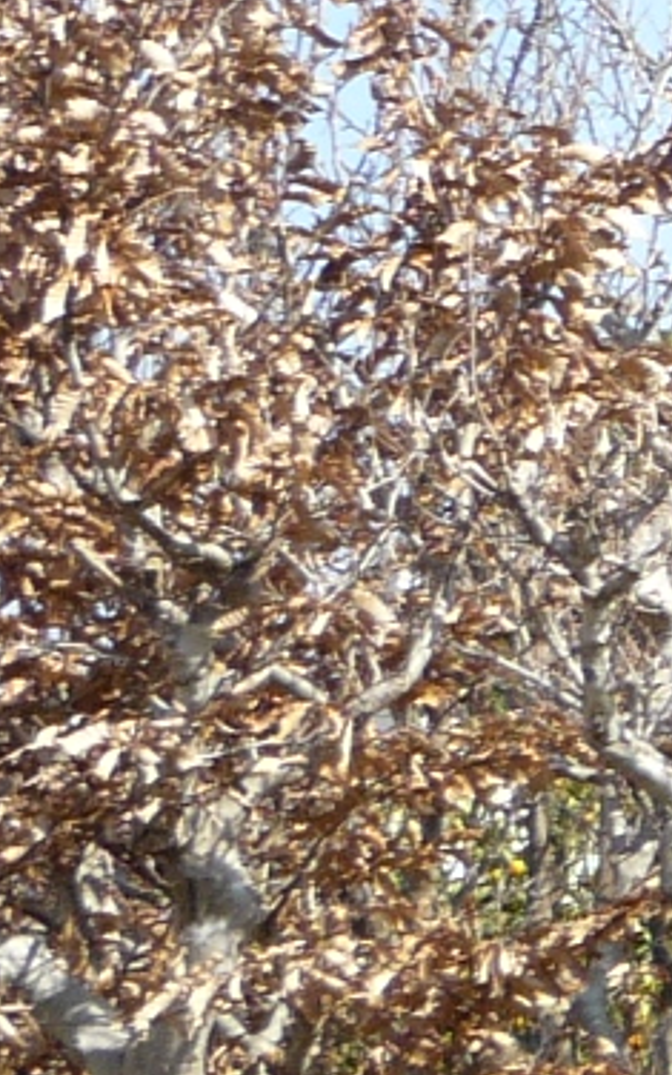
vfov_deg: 12.0
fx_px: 5069
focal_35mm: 173
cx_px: 2379
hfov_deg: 6.5
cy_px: -11
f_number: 4
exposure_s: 1/250
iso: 100
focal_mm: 5.2
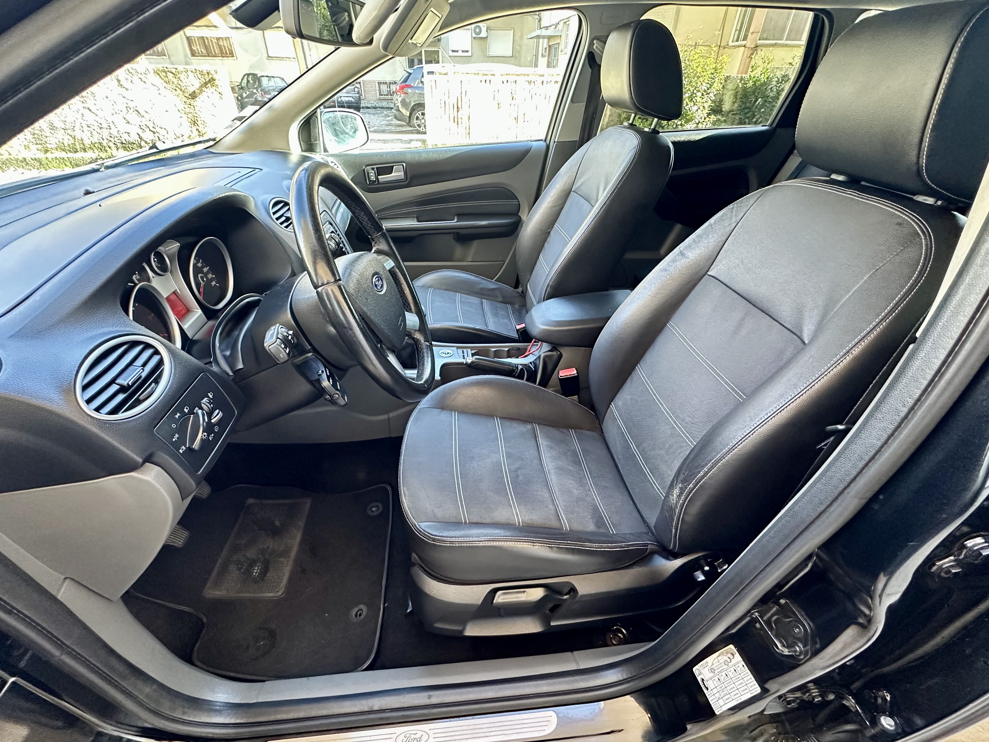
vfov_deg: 81.7
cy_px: 380
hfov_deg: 98.1
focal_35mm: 15
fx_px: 429
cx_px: 479
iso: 500
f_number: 2.2
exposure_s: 1/60
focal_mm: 2.22
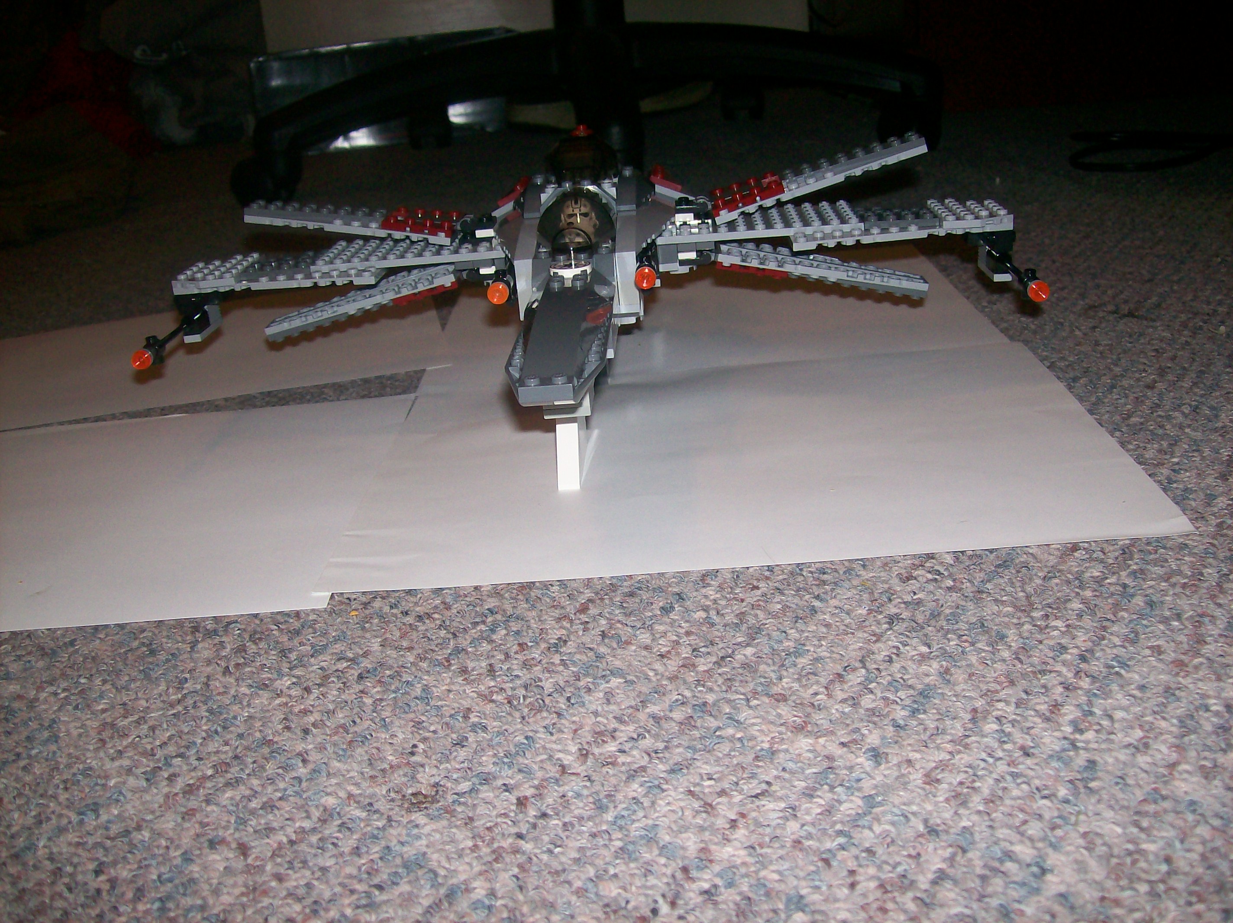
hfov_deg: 51.4
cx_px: 616
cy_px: 462
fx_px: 1281
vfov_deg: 39.6
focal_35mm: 36
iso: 80
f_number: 2.7
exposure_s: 1/64
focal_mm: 6
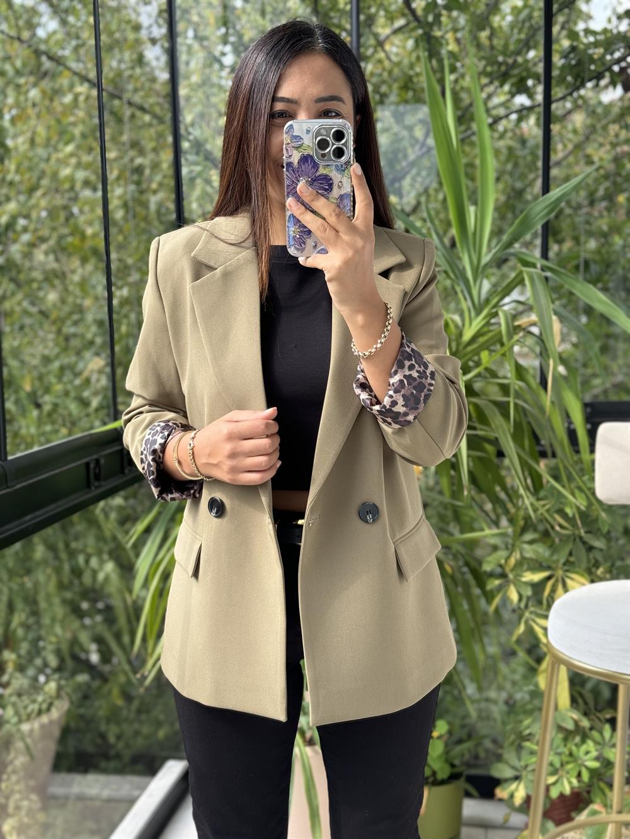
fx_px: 1165
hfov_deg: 30.3
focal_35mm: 48
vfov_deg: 39.7
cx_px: 315
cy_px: 420
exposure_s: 1/217
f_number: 1.78
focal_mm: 6.76
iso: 64
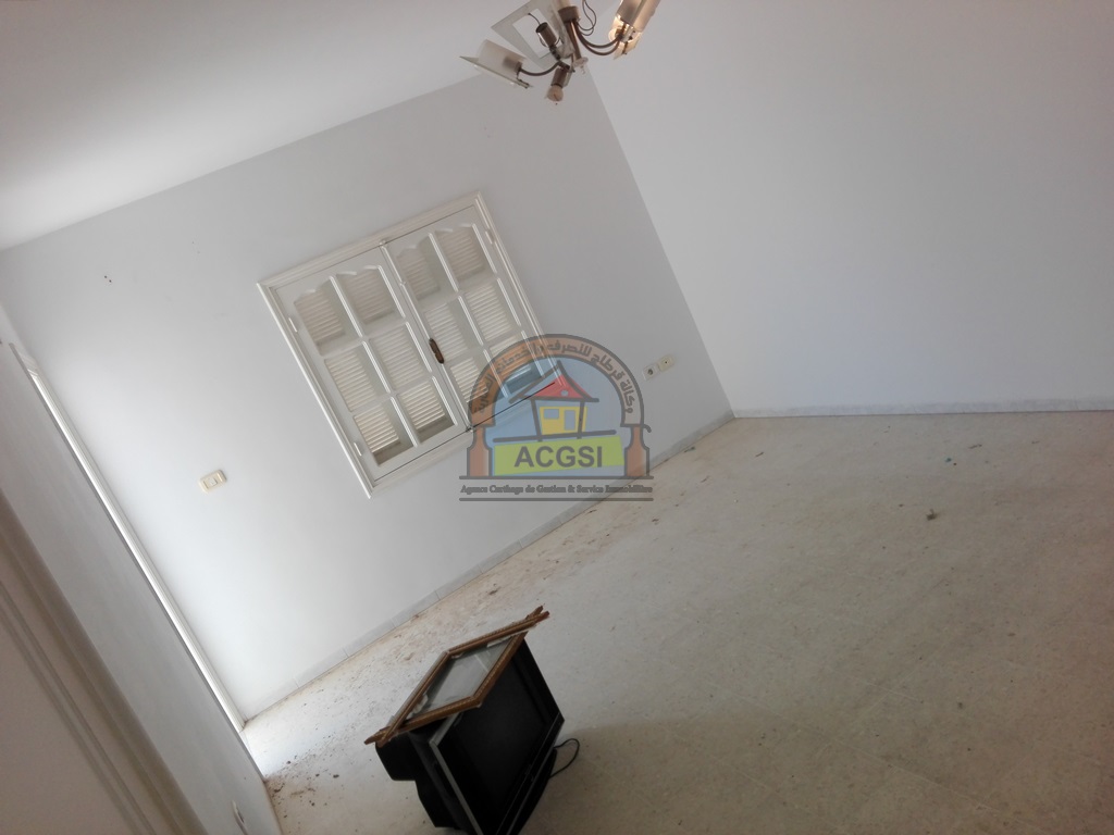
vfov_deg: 51.4
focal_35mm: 27
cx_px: 557
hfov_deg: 65.3
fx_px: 869
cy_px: 418
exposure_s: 1/199
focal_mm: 3.68
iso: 100
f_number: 2
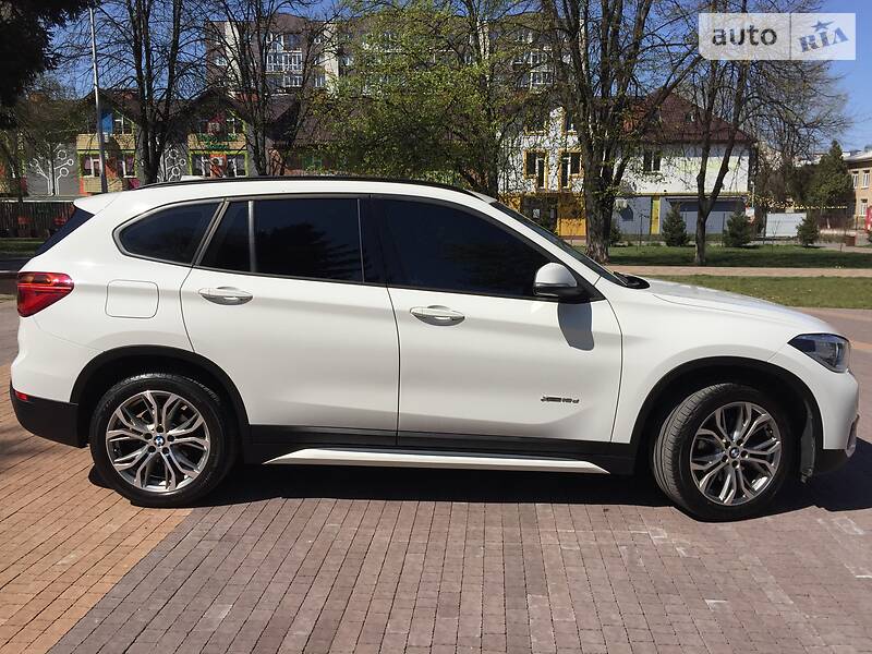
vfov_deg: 48.2
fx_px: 731
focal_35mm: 29
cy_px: 327
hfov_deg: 61.7
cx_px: 436
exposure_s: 1/4405
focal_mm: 4.2
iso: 32
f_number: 2.2
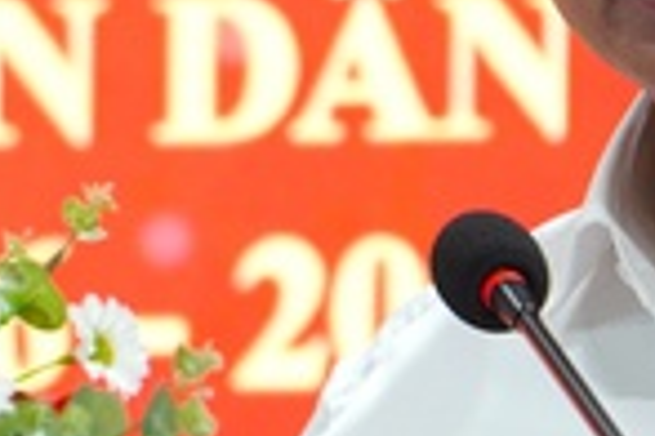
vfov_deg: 1.9
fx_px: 12869
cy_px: 82
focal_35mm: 707
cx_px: 379
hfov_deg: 2.9
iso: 800
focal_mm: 99
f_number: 4
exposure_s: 1/160
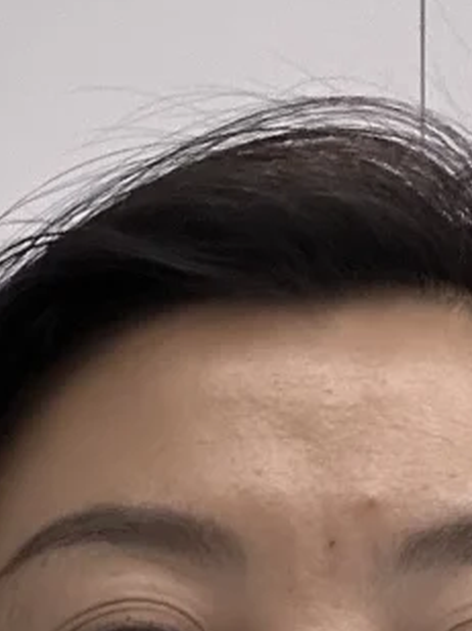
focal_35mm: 140
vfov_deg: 12.8
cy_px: 1154
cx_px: 319
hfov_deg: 10.6
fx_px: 2551
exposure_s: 1/50
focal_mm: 2.69
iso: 250
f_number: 1.9
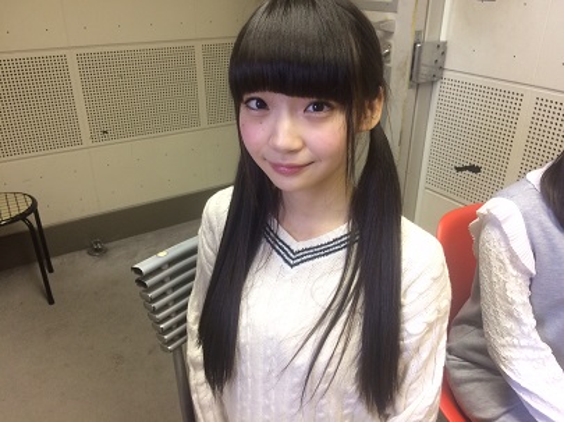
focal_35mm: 29
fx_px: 472
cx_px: 282
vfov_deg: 48.2
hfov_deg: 61.7
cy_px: 211
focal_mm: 4.15
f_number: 2.2
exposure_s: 1/33
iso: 125
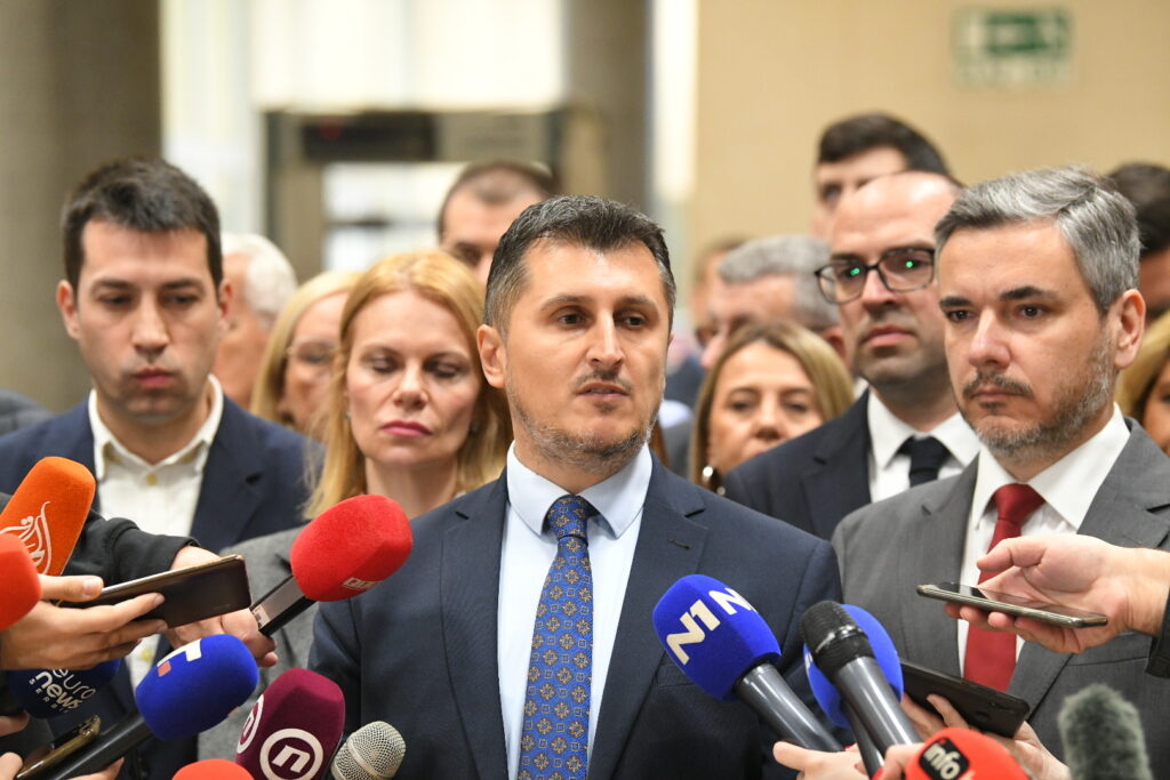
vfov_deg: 10.2
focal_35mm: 135
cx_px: 585
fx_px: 4388
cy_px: 390
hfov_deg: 15.2
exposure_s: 1/250
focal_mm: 135
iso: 6400
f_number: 4
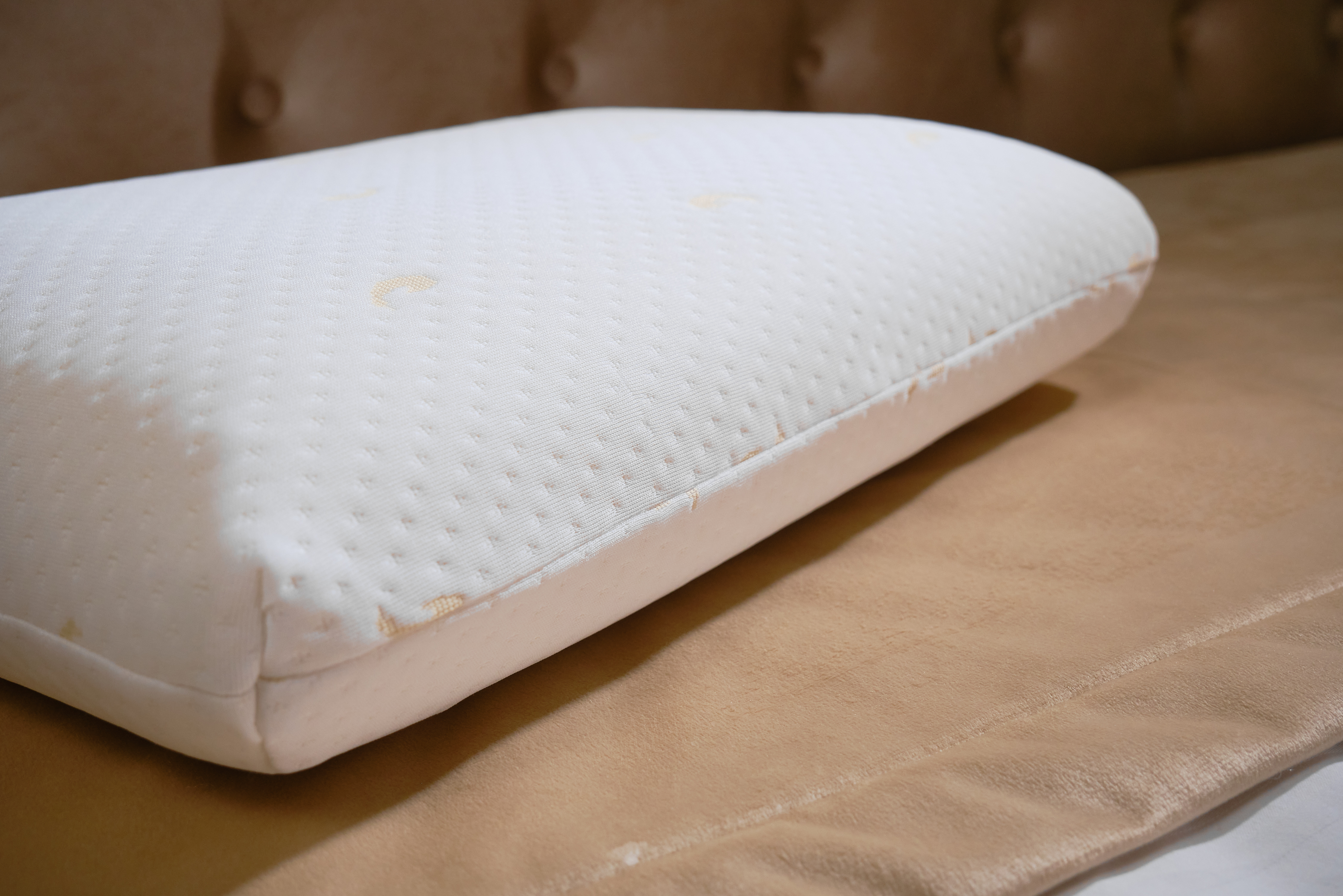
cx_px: 672
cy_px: 448
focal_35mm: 44
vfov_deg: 30.5
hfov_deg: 44.5
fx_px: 1641
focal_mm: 29.2
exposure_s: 1/160
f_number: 5.6
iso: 640
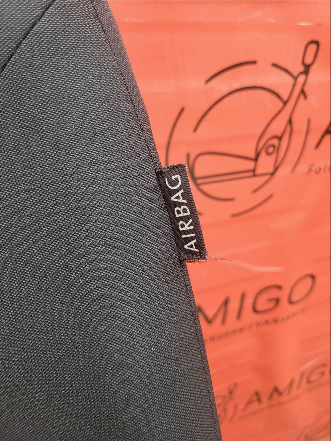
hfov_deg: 53.1
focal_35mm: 26
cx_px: 166
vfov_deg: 67.3
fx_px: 331
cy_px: 220
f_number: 1.8
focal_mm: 5.4
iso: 50
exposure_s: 1/100
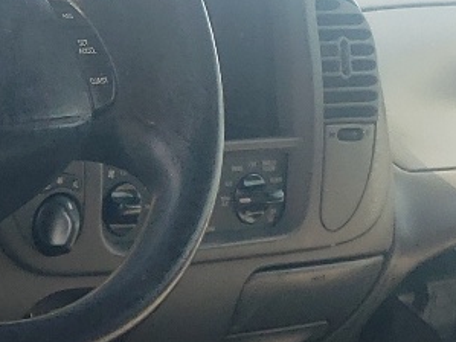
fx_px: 1830
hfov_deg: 12.8
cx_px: -393
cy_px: 515
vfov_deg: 10.3
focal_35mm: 139
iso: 50
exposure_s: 1/312
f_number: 1.5
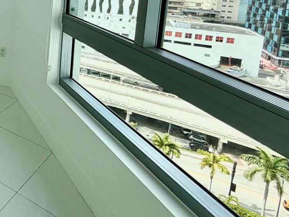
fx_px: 309
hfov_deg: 35.0
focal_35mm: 37
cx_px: -86
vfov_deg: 34.3
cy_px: -12
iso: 64
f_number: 2.2
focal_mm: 2.22
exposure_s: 1/502
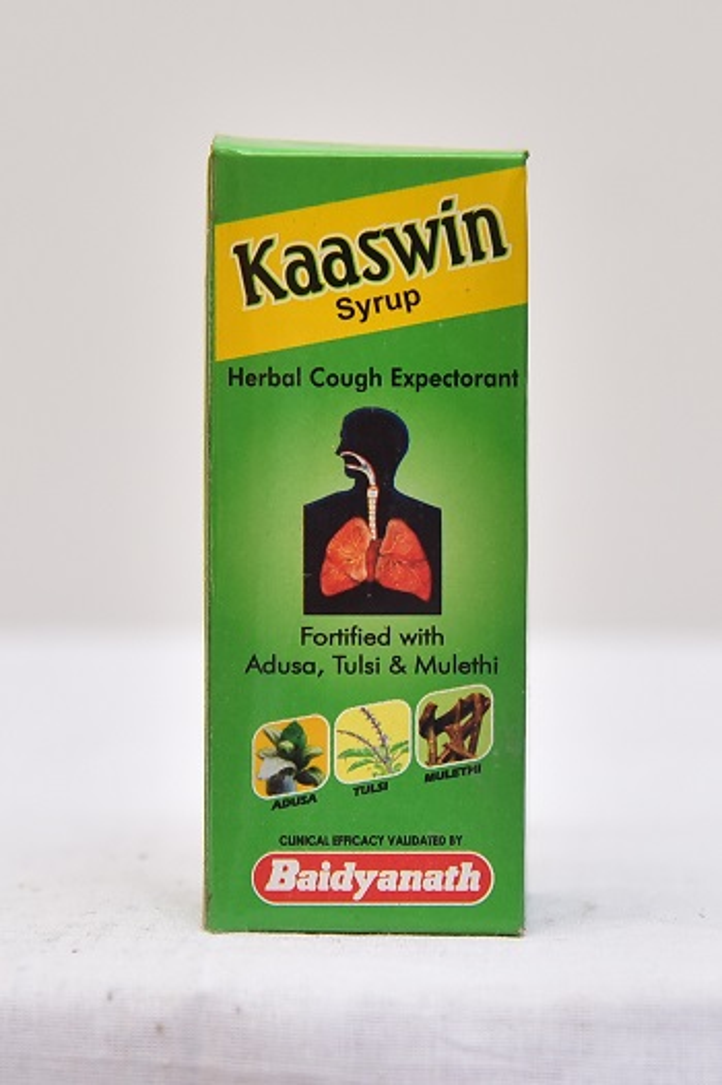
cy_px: 542
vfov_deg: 21.5
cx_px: 361
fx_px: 2861
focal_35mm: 95
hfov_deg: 14.4
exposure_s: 1/125
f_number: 4.5
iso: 1600
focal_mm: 95
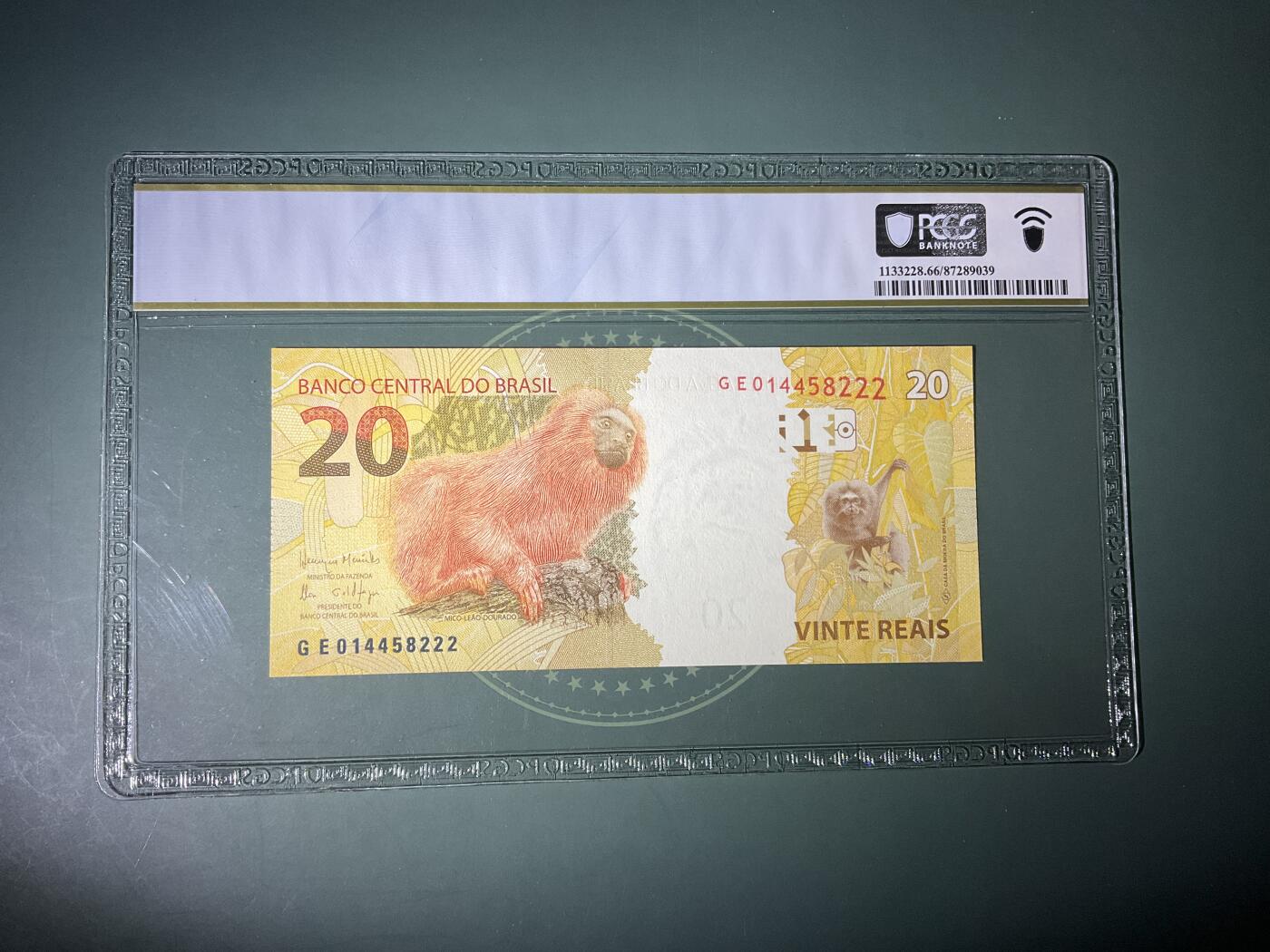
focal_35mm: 29
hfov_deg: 61.7
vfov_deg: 48.2
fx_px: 1064
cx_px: 635
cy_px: 476
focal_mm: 3
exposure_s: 1/122
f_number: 1.8
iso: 50
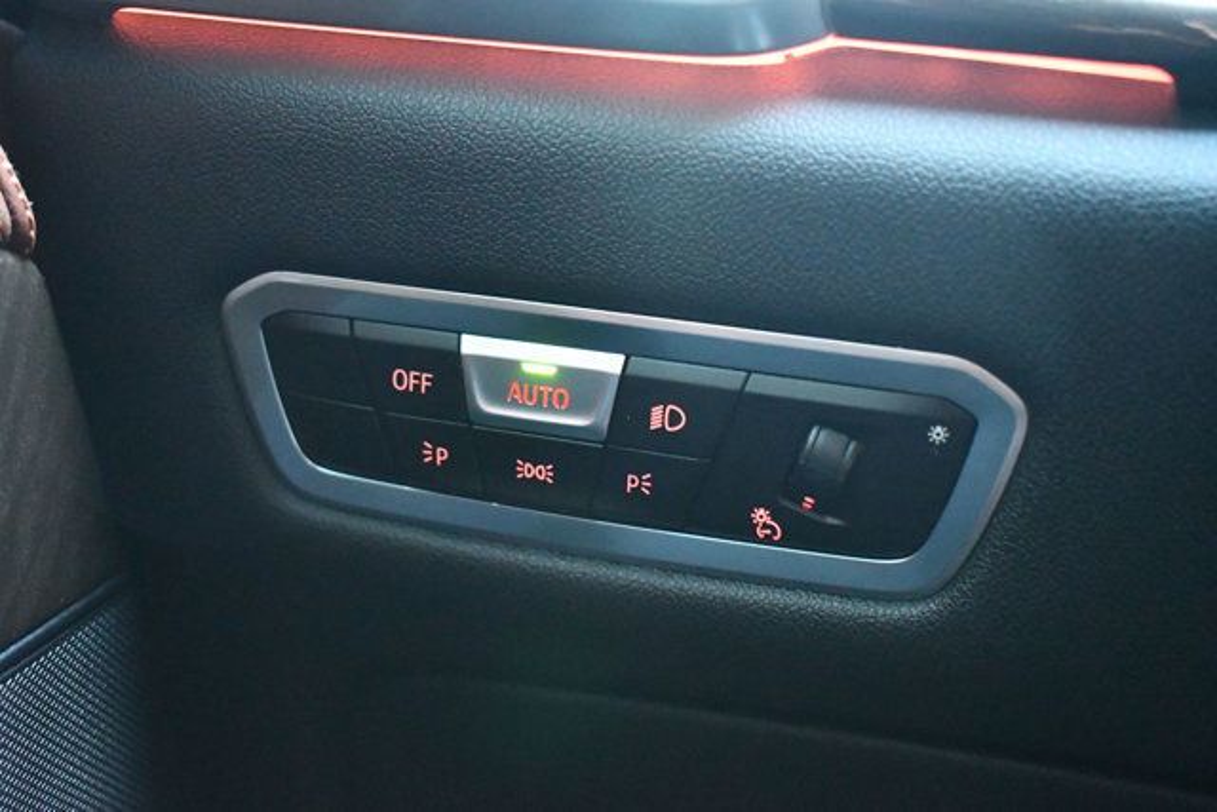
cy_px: 406
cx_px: 608
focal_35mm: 48
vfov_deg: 28.1
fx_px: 1623
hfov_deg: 41.1
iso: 12800
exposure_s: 1/25
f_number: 4.5
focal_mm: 32
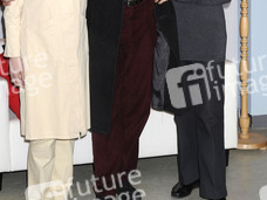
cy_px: 22
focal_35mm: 118
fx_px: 910
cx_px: 119
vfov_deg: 12.5
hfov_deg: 16.7
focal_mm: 70
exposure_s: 1/160
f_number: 6.3
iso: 800
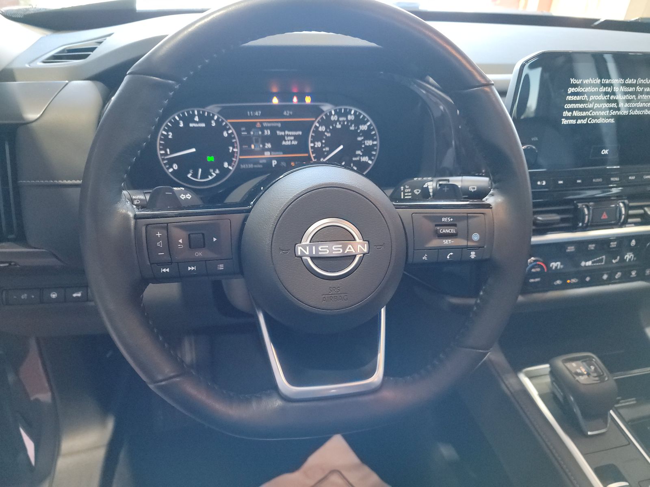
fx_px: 451
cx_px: 325
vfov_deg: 56.8
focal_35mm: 24
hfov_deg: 71.6
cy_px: 244
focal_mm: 6.7
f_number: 1.8
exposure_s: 1/59
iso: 1359
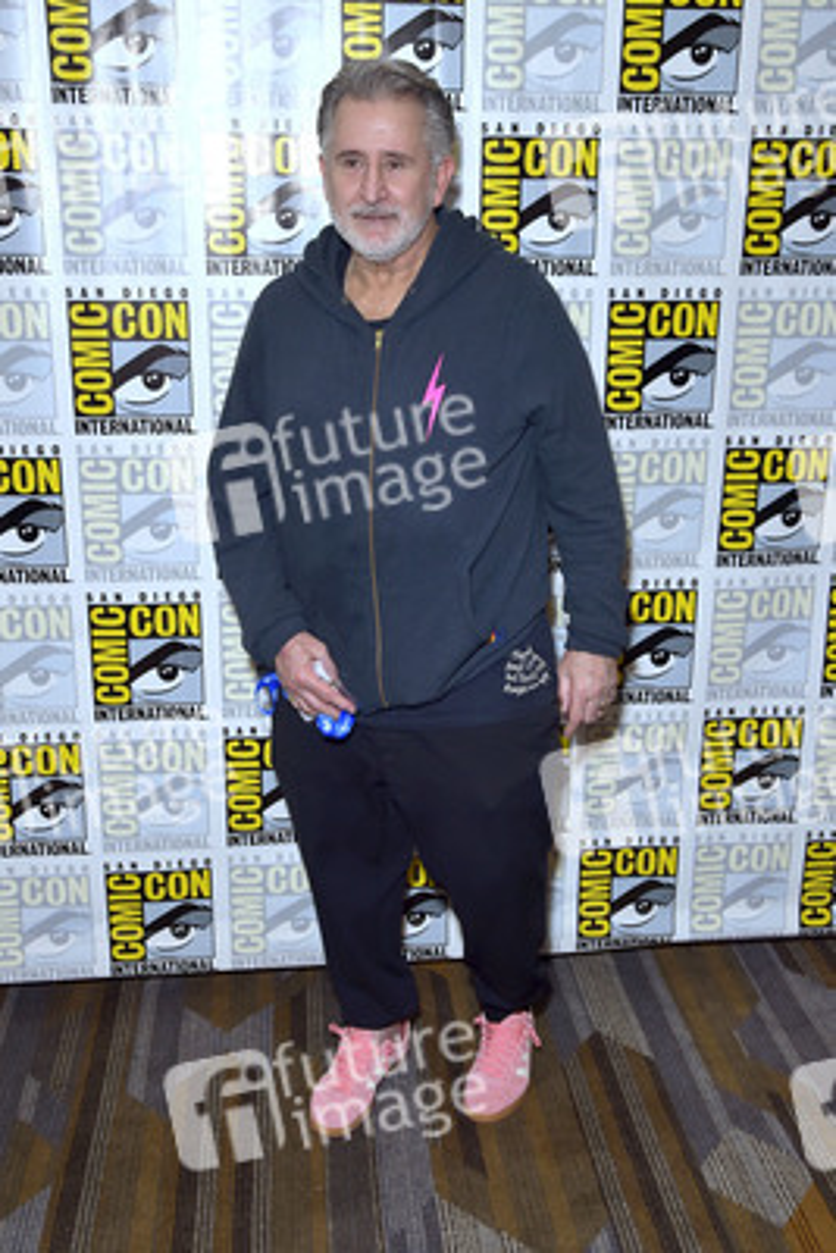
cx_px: 418
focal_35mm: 34
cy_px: 626
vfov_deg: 55.8
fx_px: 1183
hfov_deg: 38.9
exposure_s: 1/250
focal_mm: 34
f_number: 6.3
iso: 800
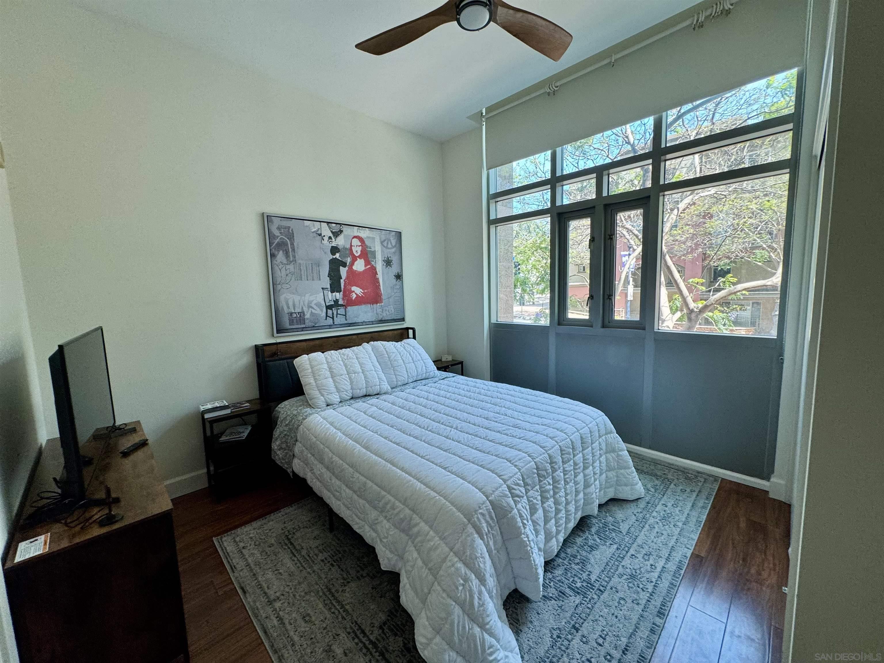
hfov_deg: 102.1
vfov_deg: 85.7
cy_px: 332
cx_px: 442
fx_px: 358
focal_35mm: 14
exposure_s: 1/120
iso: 160
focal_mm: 2.22
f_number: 2.2
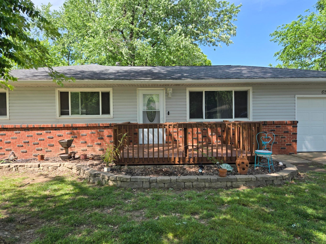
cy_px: 122
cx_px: 163
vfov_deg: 58.9
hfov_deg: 73.9
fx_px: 217
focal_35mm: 23
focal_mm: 5.4
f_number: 1.8
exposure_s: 1/2016
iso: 80
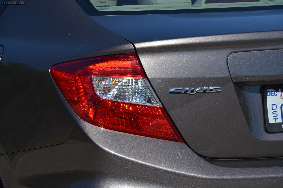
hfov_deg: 12.3
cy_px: 94
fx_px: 1318
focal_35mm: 168
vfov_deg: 8.1
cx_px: 142
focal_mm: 112
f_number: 8
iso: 400
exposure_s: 1/2000
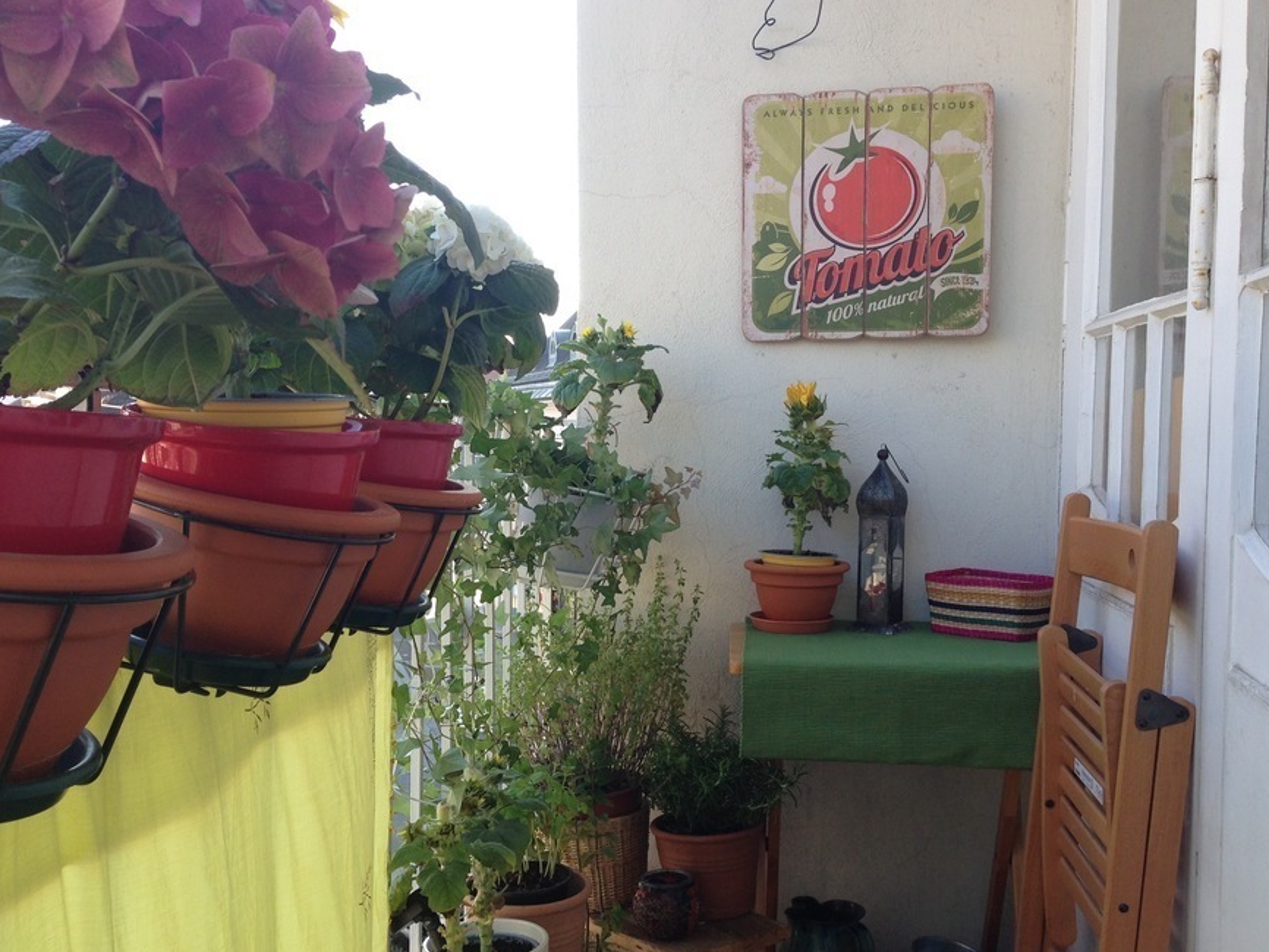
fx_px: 1430
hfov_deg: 47.8
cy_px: 520
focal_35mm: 39
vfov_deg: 36.8
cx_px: 617
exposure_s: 1/200
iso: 50
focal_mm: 4.12
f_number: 2.4
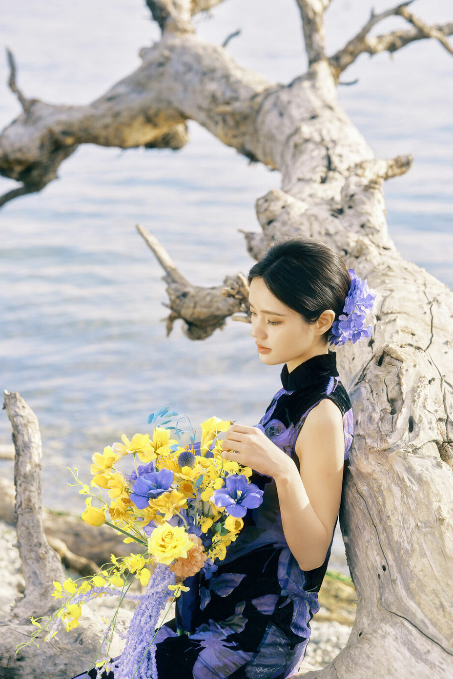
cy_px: 340
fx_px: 1717
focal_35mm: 91
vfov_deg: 22.4
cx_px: 250
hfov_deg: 15.0
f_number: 5
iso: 100
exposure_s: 1/250
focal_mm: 110
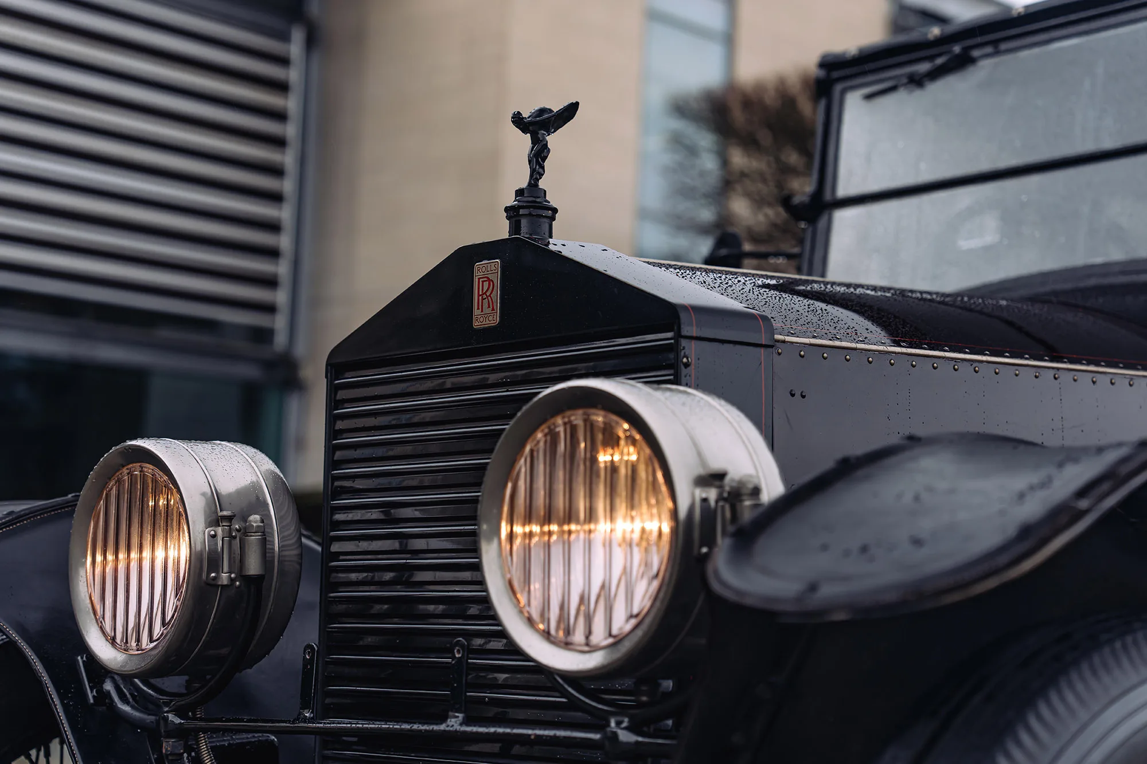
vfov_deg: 22.3
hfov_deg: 32.9
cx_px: 574
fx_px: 1943
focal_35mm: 61
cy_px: 382
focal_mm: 61
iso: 100
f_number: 2.8
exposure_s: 1/200
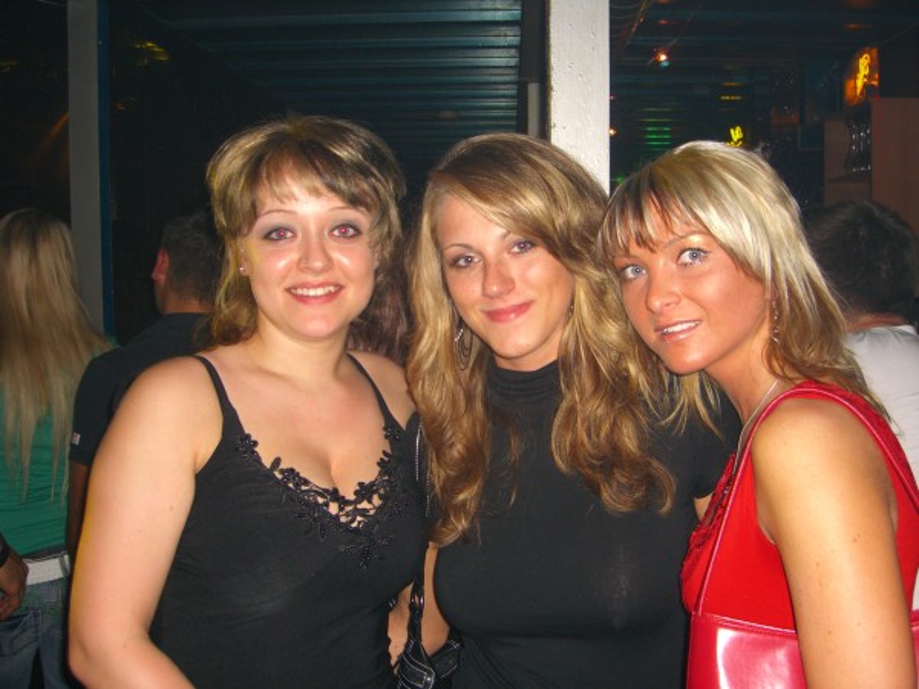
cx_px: 460
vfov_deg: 37.7
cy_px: 344
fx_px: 1009
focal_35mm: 38
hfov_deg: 49.0
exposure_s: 1/60
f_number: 2.8
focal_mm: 7.9
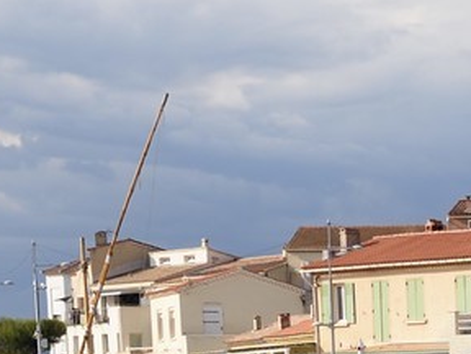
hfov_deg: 11.0
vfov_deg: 8.8
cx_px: 999
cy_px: 709
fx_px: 2177
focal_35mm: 160
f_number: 11
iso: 200
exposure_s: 1/320
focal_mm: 30
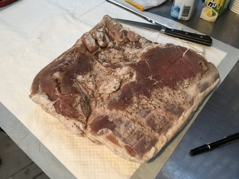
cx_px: 120
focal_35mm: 29
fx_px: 200
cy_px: 90
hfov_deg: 61.7
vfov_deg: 48.2
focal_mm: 4.15
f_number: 2.2
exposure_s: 1/30
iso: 200
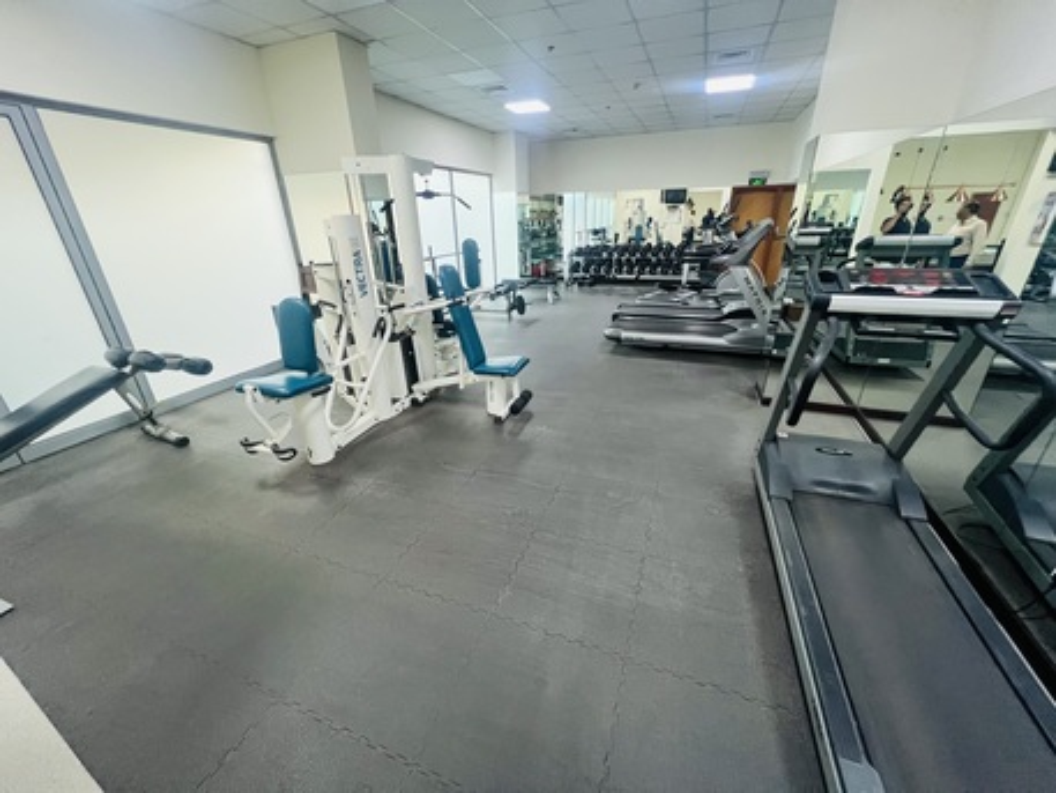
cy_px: 396
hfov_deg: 106.2
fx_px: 397
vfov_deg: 89.9
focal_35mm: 13
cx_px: 528
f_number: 1.8
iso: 640
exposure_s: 1/60
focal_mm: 1.57
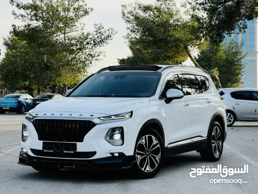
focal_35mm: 77
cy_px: 97
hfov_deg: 25.3
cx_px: 129
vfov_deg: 19.1
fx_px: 574
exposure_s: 1/117
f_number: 2.8
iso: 32
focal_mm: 9
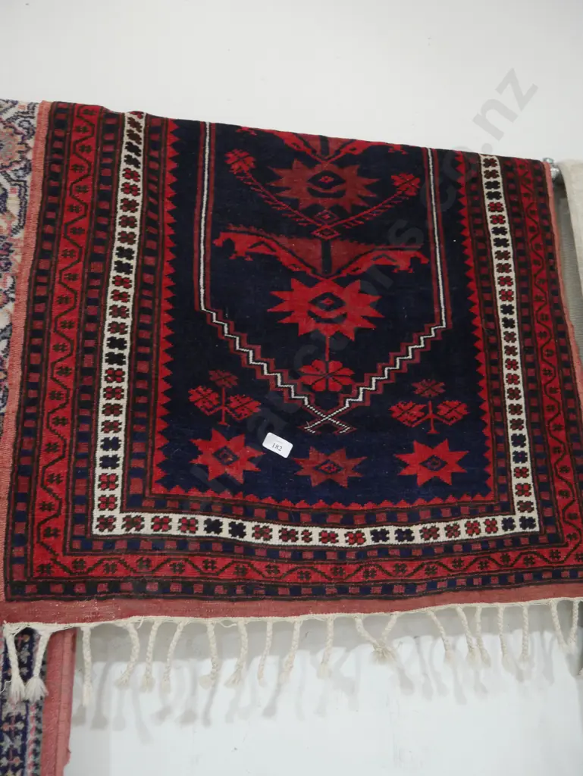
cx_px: 292
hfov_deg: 44.2
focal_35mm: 32
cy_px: 388
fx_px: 718
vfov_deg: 56.8
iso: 2000
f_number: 3.6
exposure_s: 1/60
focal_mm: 16
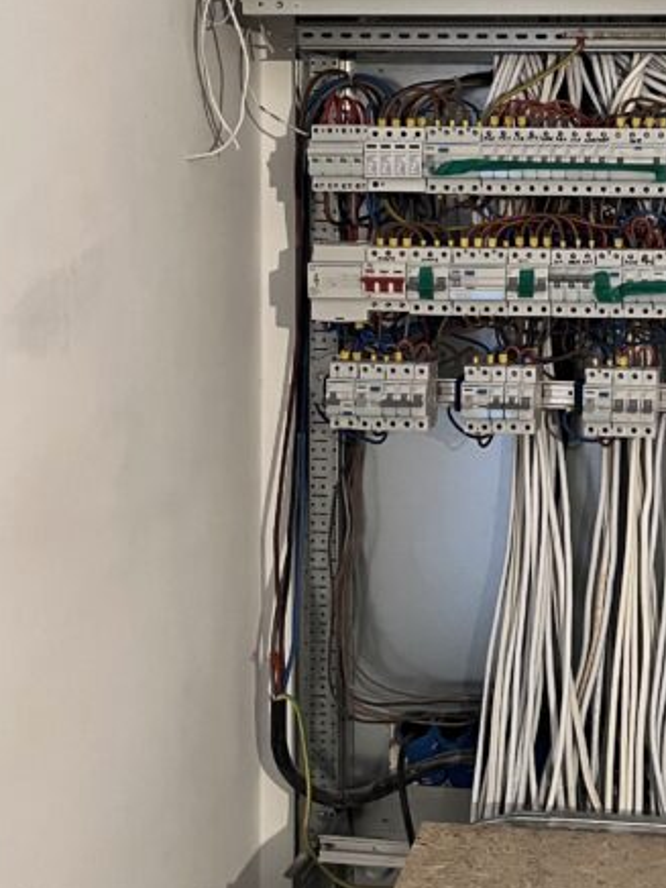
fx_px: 1565
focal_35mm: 61
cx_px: 633
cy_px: 216
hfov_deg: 23.2
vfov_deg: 31.1
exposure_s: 1/33
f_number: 1.6
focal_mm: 5.1
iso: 500
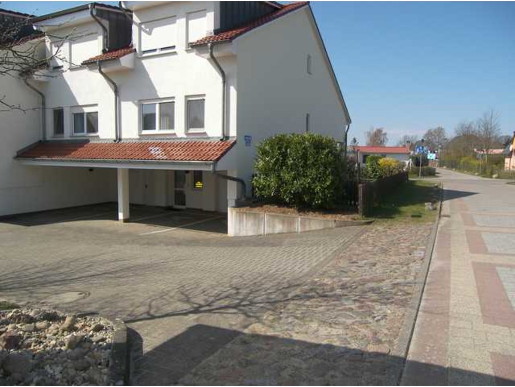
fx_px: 357
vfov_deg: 56.8
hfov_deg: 71.6
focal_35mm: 24
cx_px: 258
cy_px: 194
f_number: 2.8
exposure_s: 1/1000
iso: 50
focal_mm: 5.1
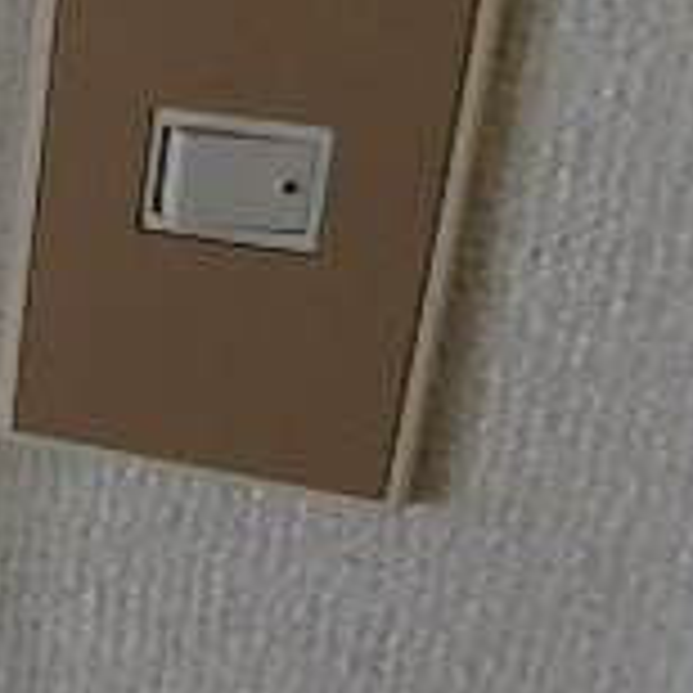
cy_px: 54
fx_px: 1744
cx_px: -630
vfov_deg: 21.9
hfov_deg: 17.3
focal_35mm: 77
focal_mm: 3.7
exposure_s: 1/30
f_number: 3.5
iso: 400
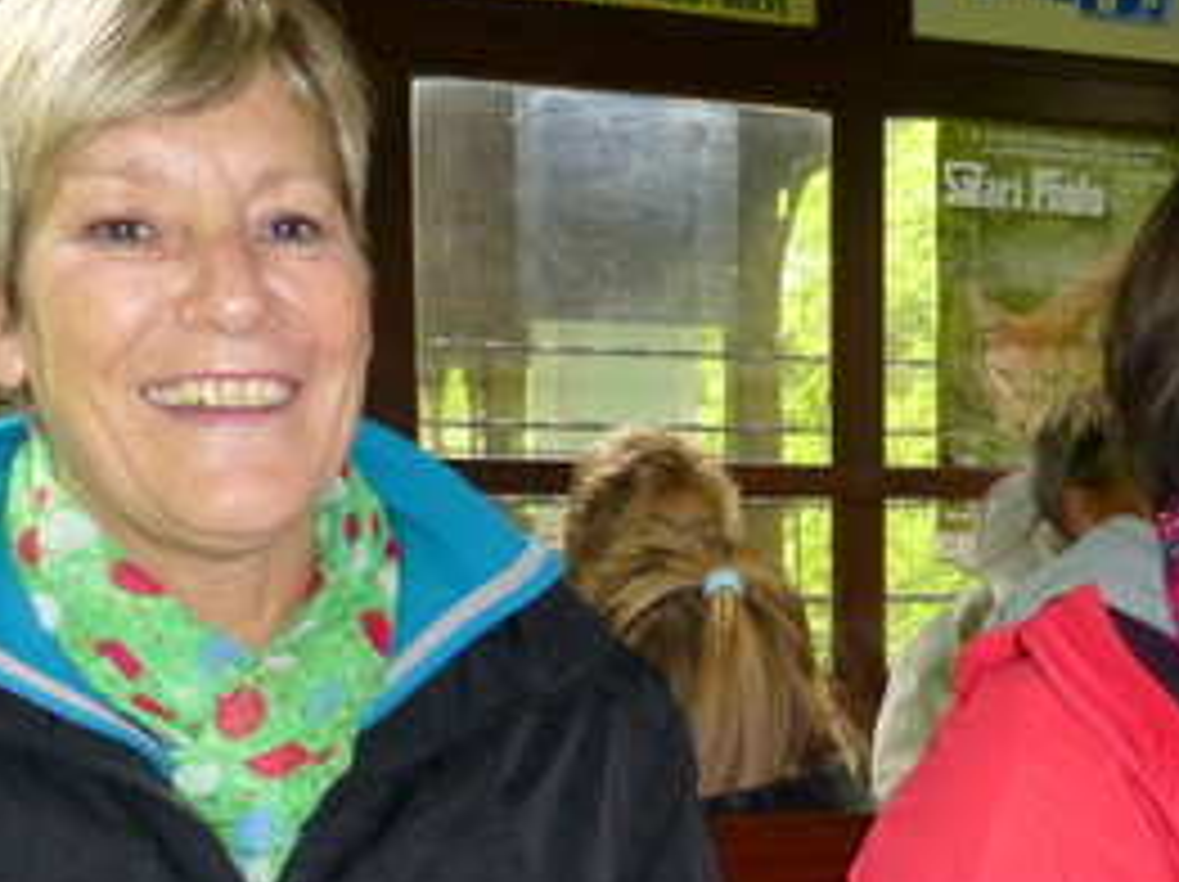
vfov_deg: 25.6
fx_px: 1872
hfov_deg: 34.7
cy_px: 806
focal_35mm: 55
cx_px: 756
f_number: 3.3
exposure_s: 1/125
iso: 500
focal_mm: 4.3
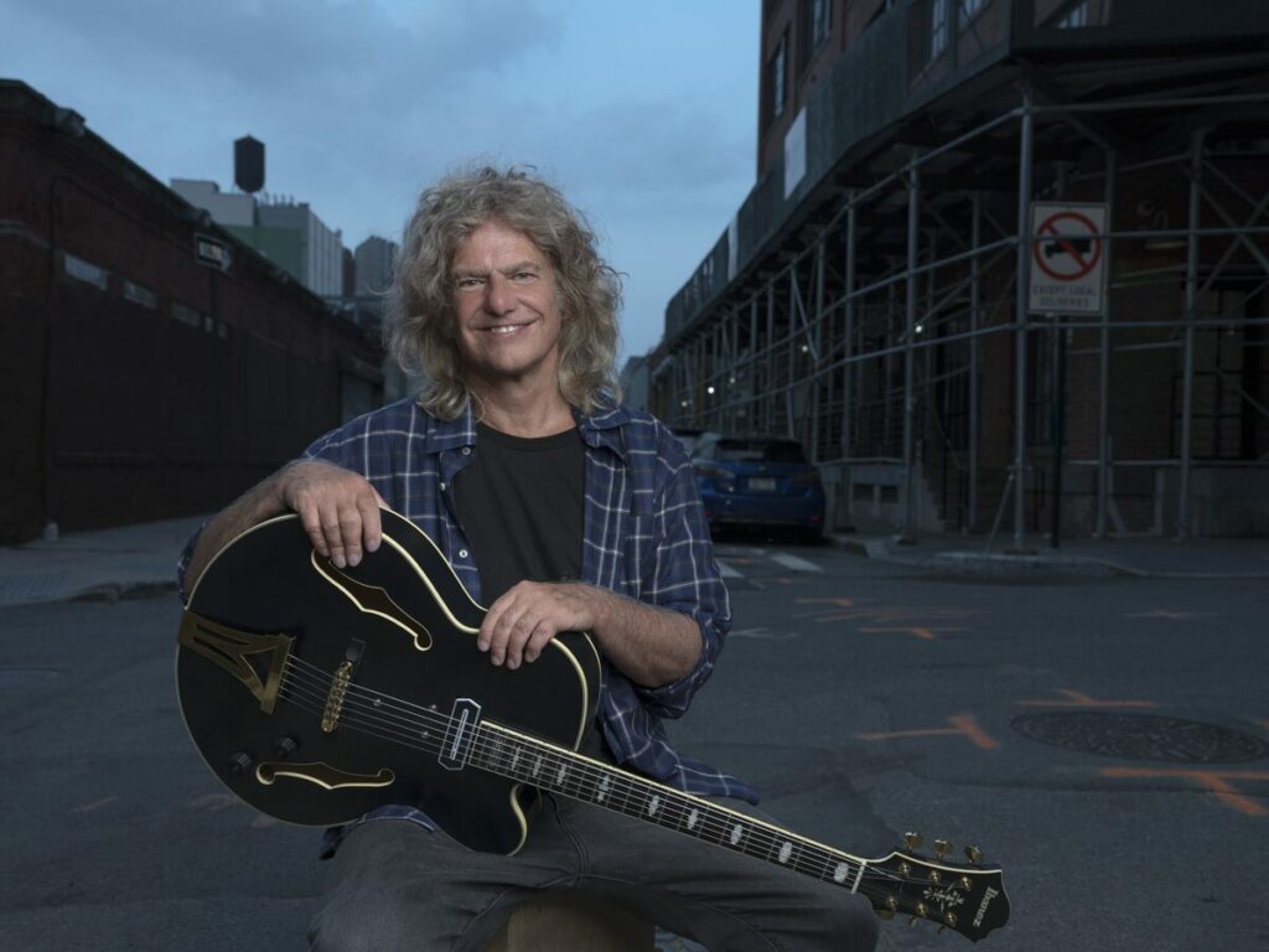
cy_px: 476
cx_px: 634
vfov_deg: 38.7
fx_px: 1356
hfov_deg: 50.1
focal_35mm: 37
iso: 125
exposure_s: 1/60
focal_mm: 46.9
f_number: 8
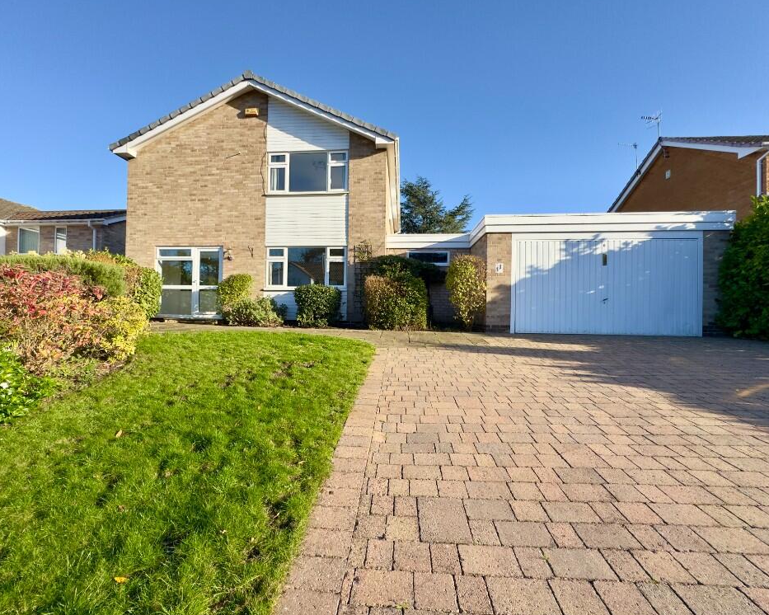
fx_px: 341
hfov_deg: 96.7
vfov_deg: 84.0
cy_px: 308
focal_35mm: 15
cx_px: 367
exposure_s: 1/956
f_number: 2.2
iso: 50
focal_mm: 2.22
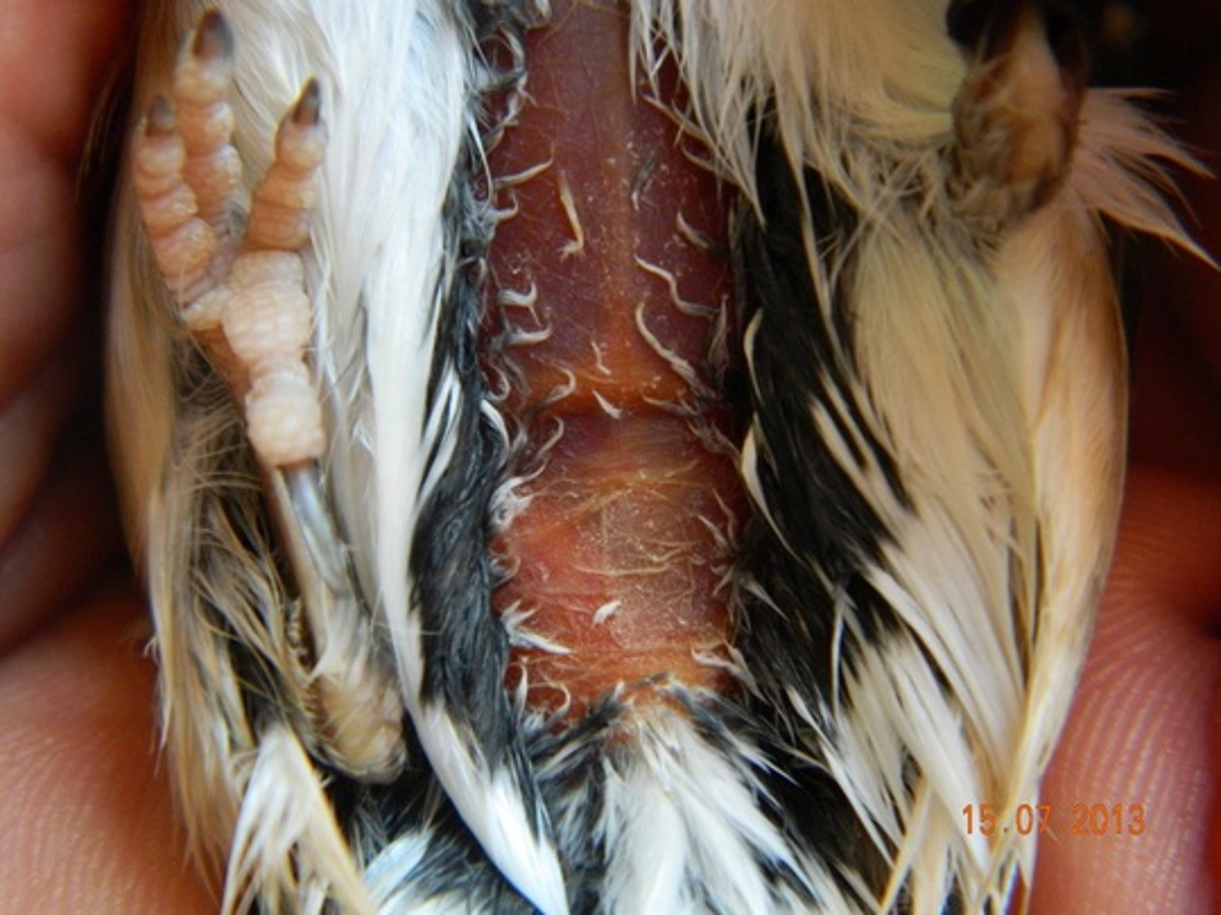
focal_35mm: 103
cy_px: 458
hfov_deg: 19.1
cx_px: 610
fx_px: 3633
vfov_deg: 14.4
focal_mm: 18.6
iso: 400
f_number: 4.5
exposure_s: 1/50
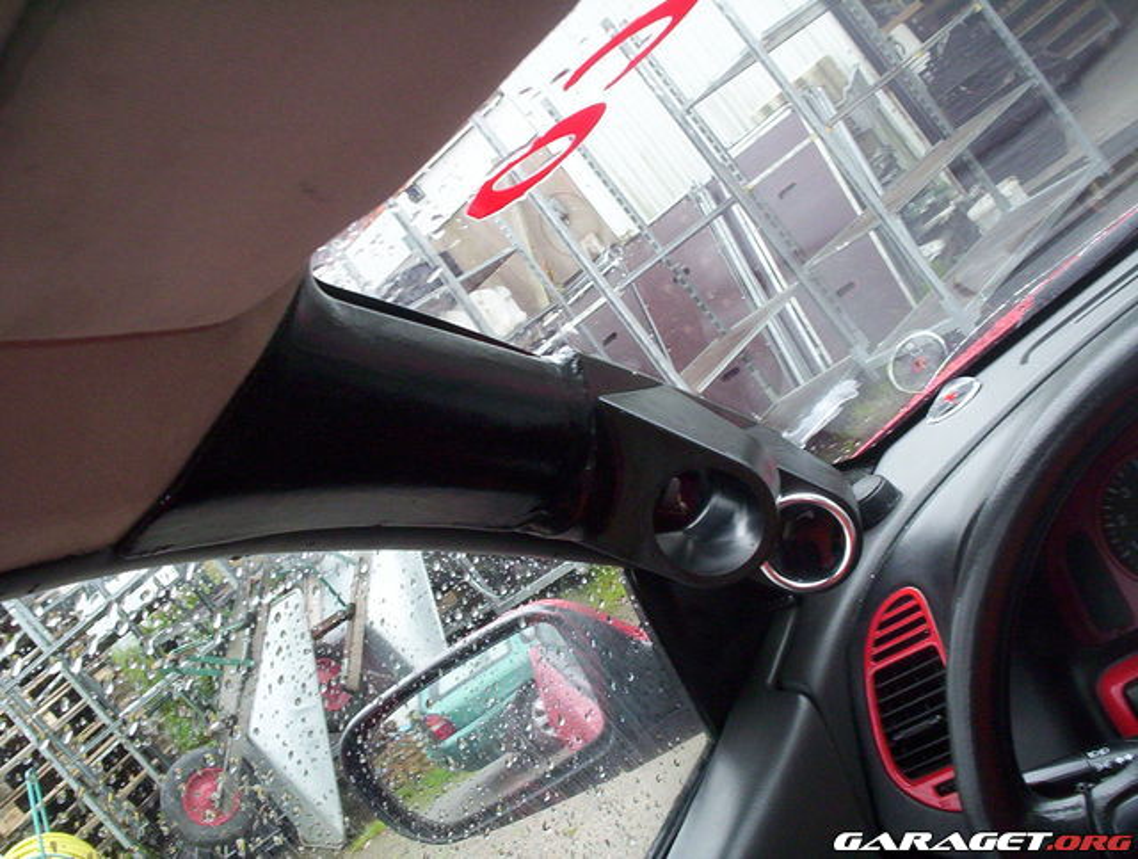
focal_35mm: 38
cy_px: 430
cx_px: 569
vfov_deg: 37.9
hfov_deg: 48.9
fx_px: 1252
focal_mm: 4.99
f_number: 4.5
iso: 140
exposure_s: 1/60
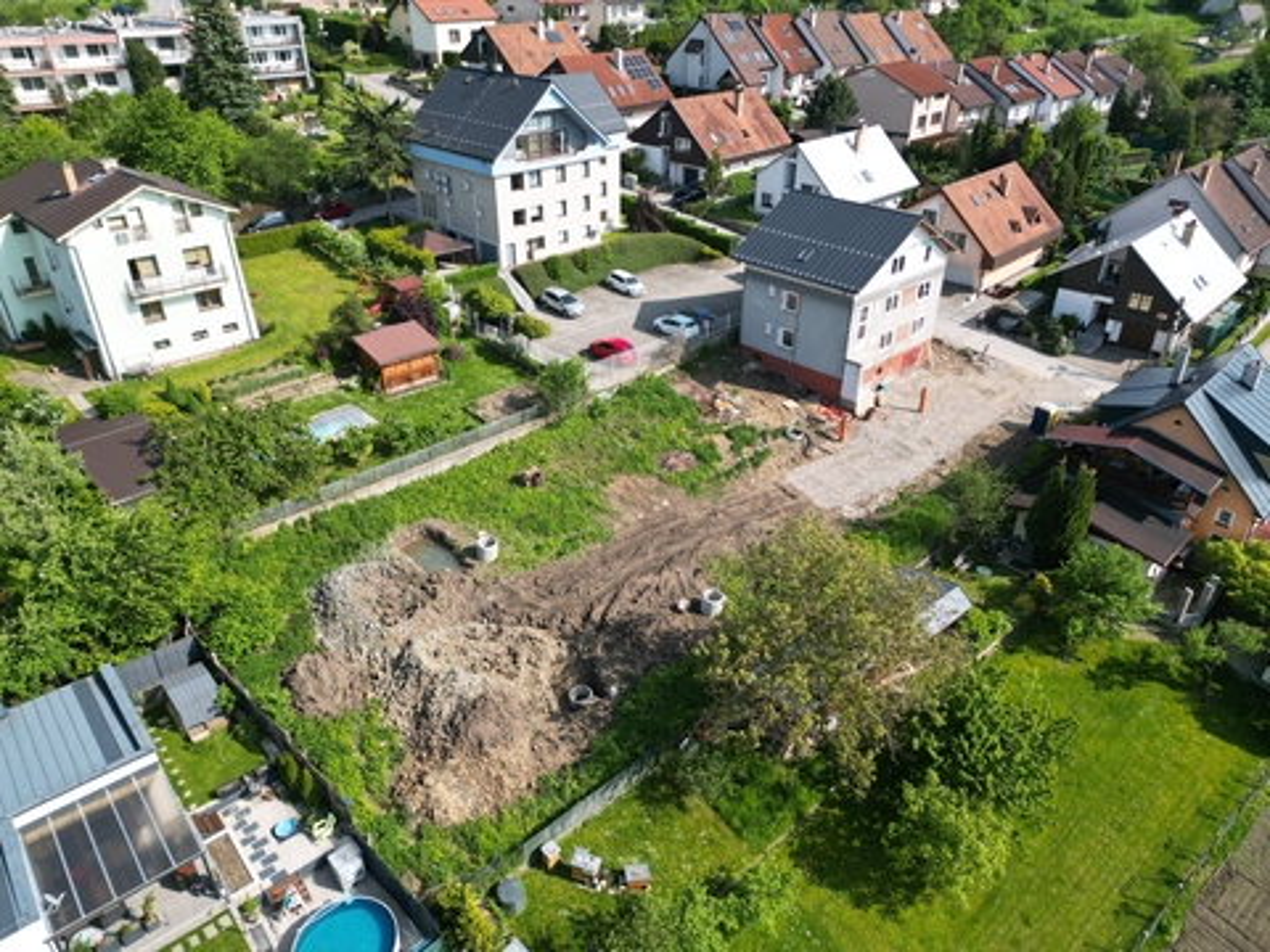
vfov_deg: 56.8
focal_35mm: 24
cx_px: 635
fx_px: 881
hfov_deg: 71.6
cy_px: 476
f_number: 1.7
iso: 200
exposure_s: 1/2500
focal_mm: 6.72
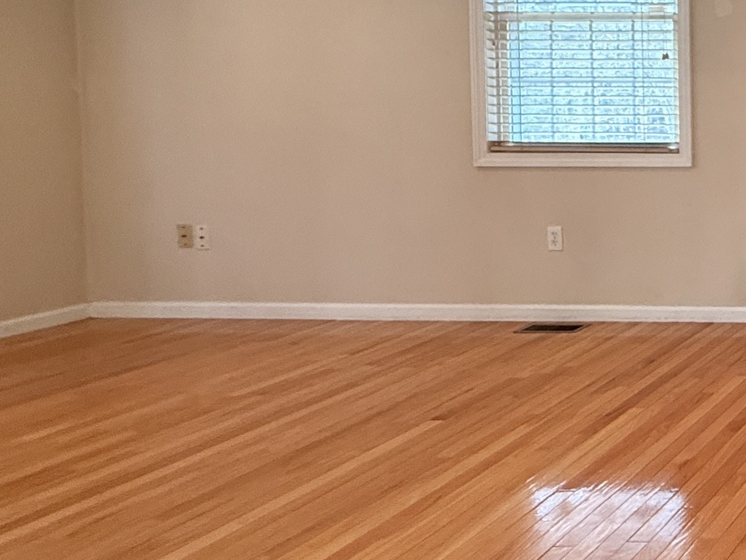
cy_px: 120
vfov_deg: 34.2
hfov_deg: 29.8
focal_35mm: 41
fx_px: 884
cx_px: 1086
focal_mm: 2.22
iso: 250
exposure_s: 1/60
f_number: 2.2
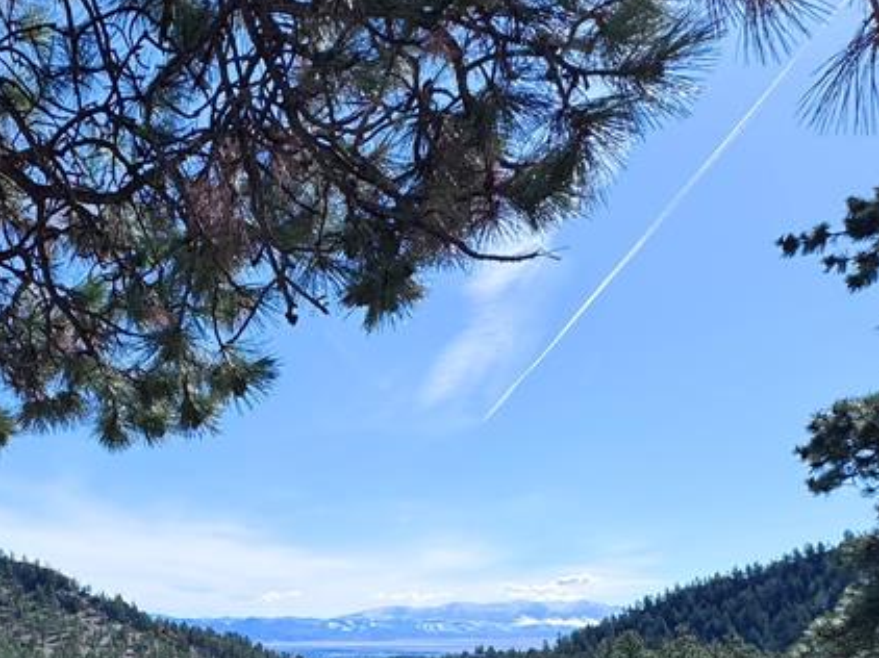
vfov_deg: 38.3
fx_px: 863
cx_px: 112
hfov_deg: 49.0
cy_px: 618
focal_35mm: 34
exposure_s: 1/2770
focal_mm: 2.22
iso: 50
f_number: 2.2
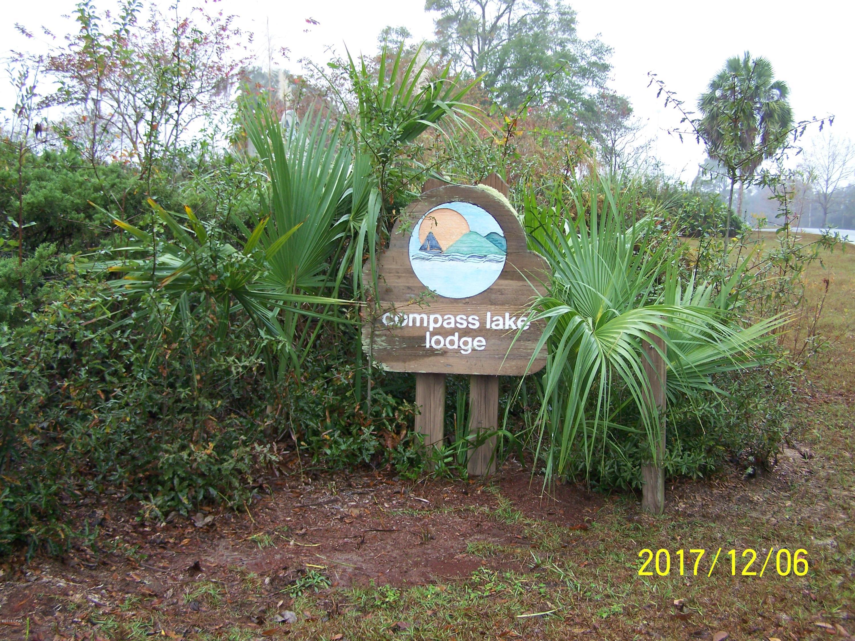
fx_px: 939
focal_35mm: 38
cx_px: 428
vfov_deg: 37.7
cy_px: 320
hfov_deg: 49.0
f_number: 2.8
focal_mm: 6.3
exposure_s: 1/80
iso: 80
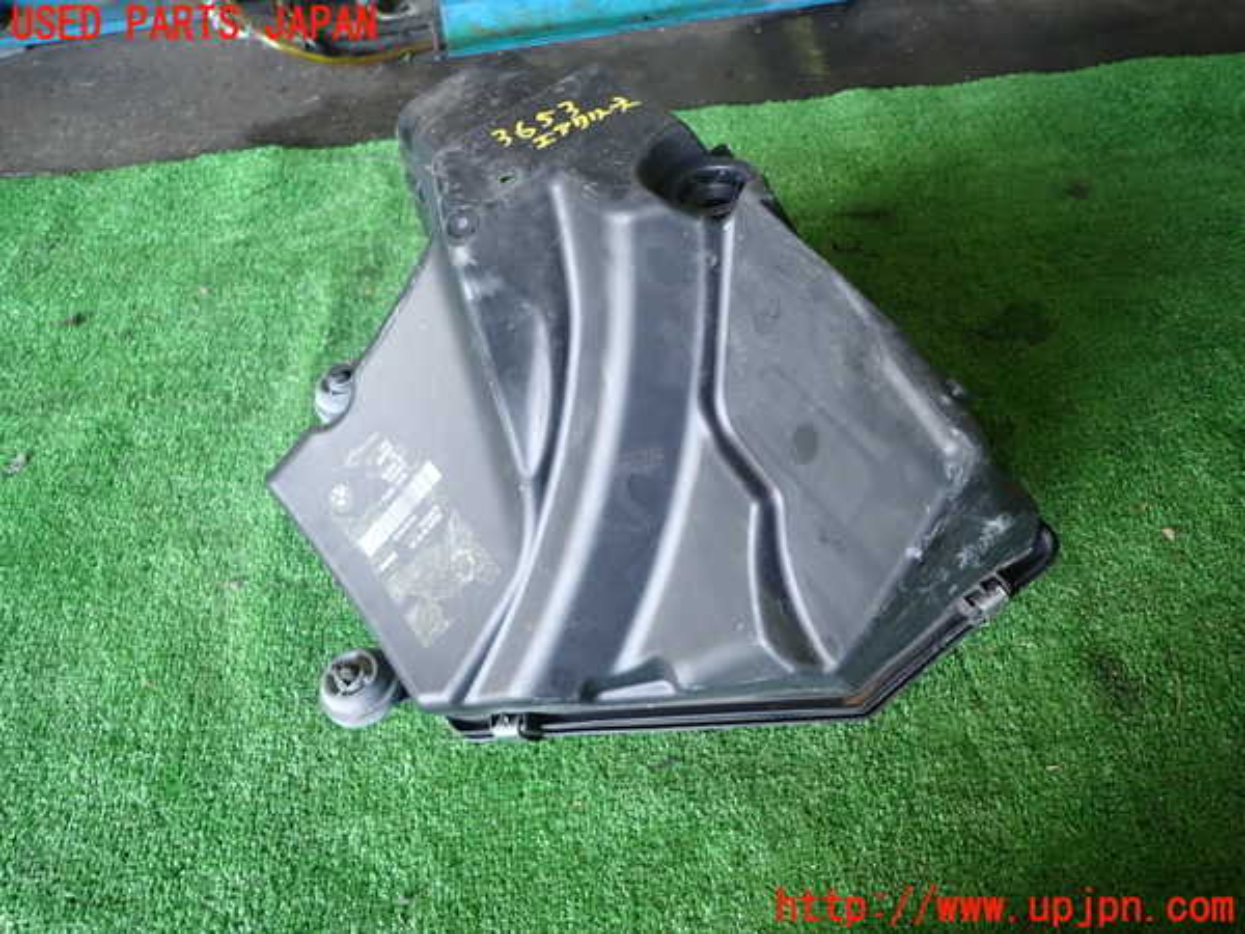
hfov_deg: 69.4
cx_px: 622
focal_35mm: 25
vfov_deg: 54.9
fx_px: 899
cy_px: 467
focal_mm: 4.5
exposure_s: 1/50
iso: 200
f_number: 2
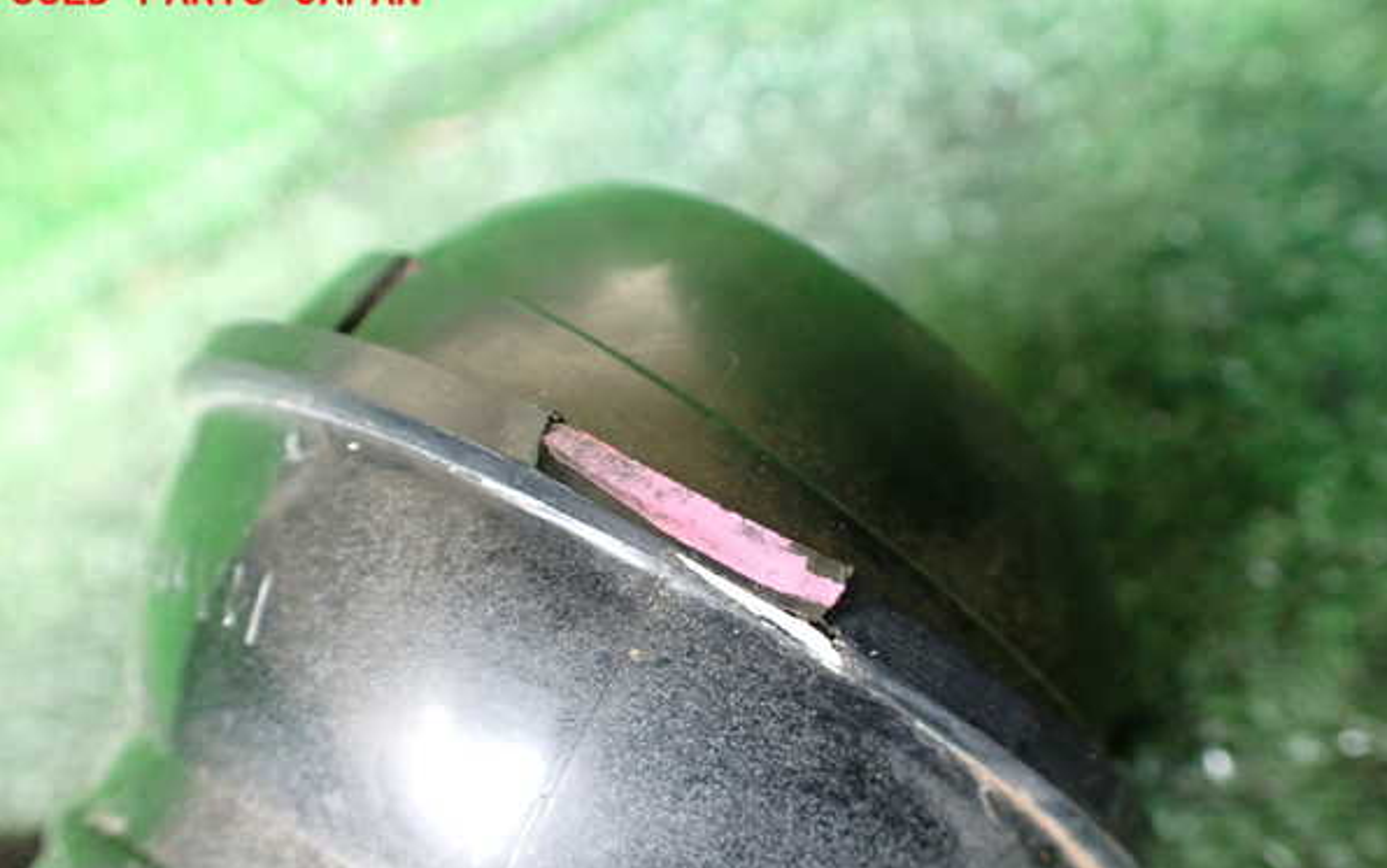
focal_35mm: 32
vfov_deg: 39.4
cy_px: 484
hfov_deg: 59.6
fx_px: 1210
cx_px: 696
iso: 800
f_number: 2.3
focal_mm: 5.4
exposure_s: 1/40
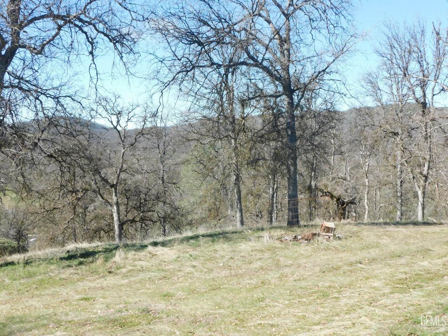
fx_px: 660
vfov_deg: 28.6
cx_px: 224
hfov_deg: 37.5
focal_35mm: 51
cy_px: 168
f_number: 3.8
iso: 125
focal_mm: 9
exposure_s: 1/500
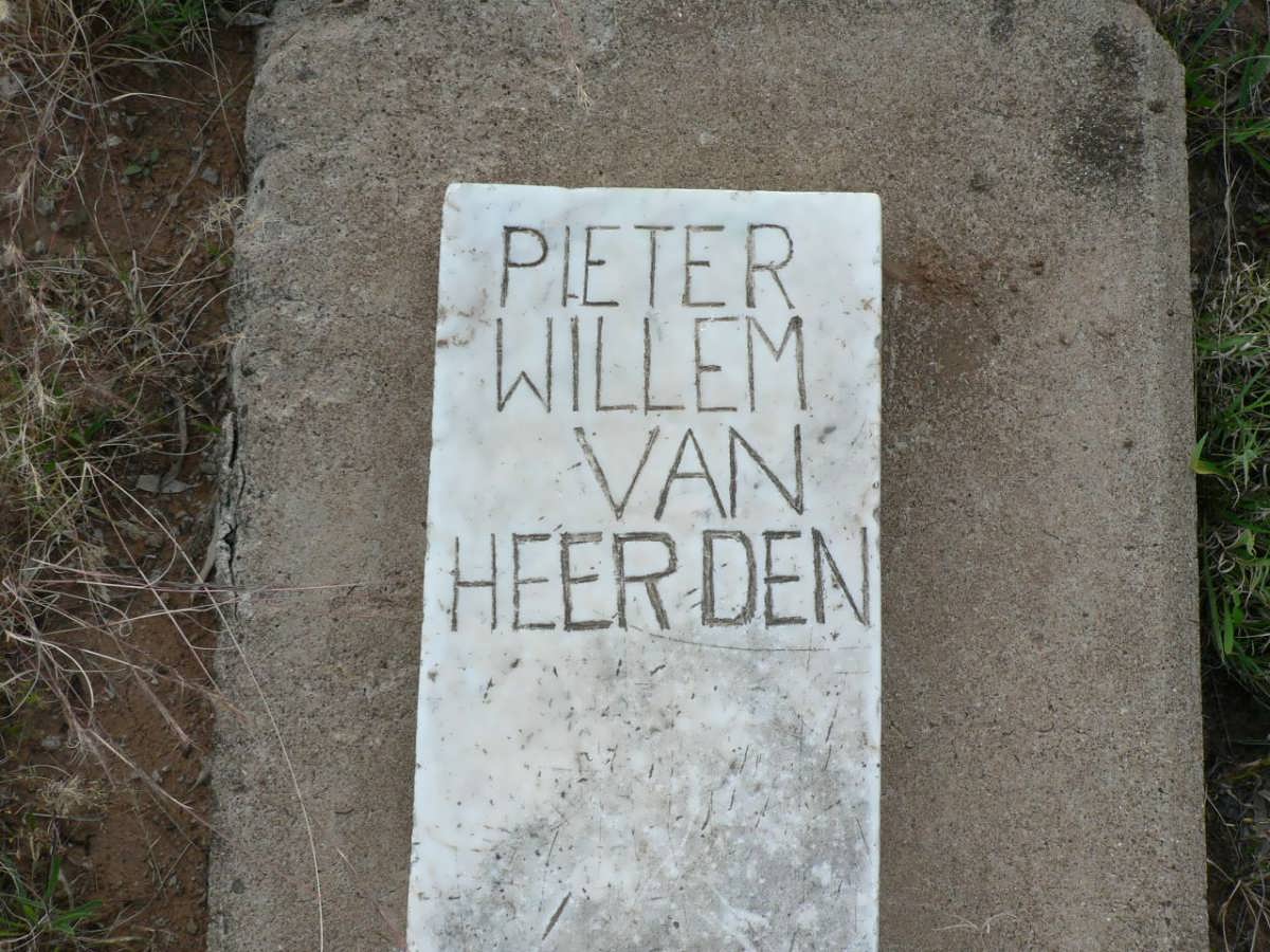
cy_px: 476
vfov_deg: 24.4
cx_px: 635
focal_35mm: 60
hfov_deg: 32.2
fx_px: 2201
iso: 100
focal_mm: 10.1
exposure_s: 1/400
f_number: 4
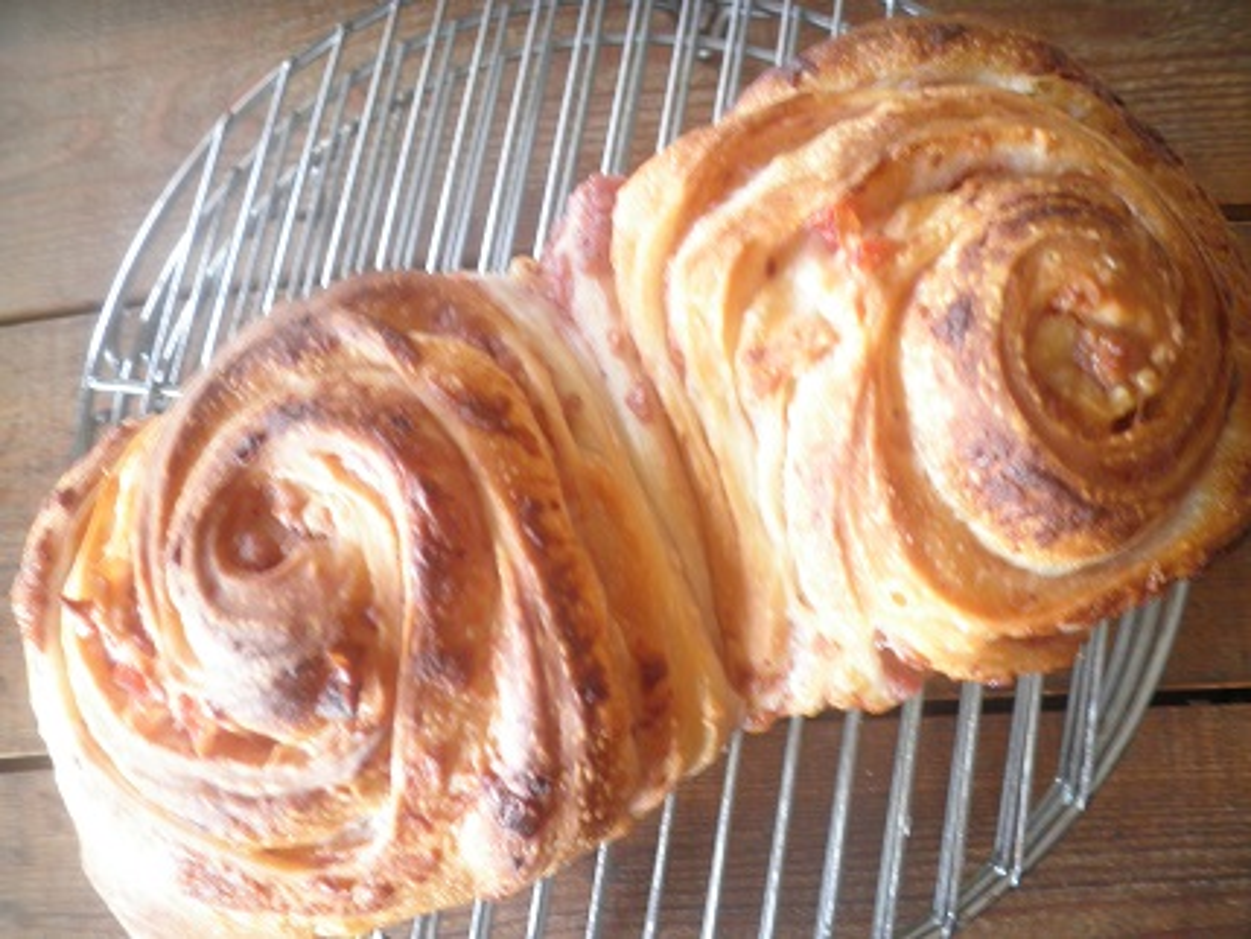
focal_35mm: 26
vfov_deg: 53.1
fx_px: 940
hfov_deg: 67.3
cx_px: 626
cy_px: 470
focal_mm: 4.7
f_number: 2.8
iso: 160
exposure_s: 1/4
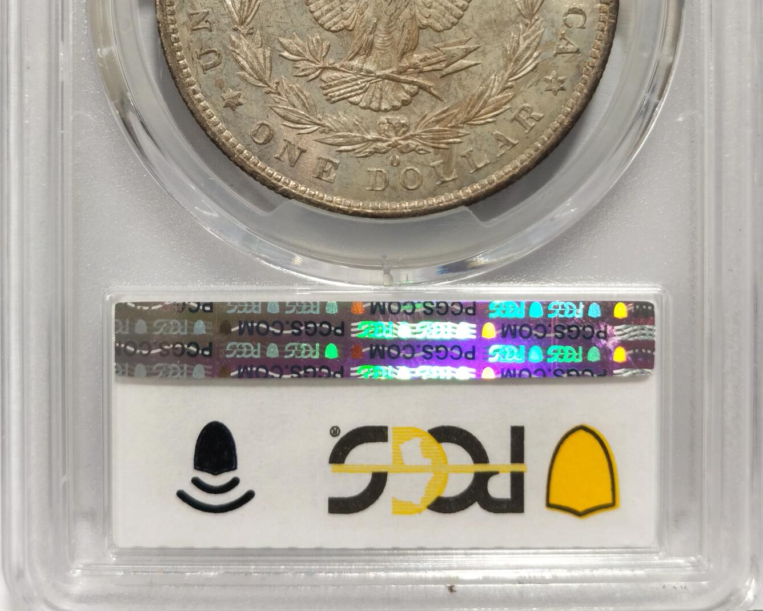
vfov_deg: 21.3
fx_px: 1603
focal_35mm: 71
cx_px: 385
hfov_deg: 26.8
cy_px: 131
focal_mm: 5.56
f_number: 16
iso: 100
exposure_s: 1/100
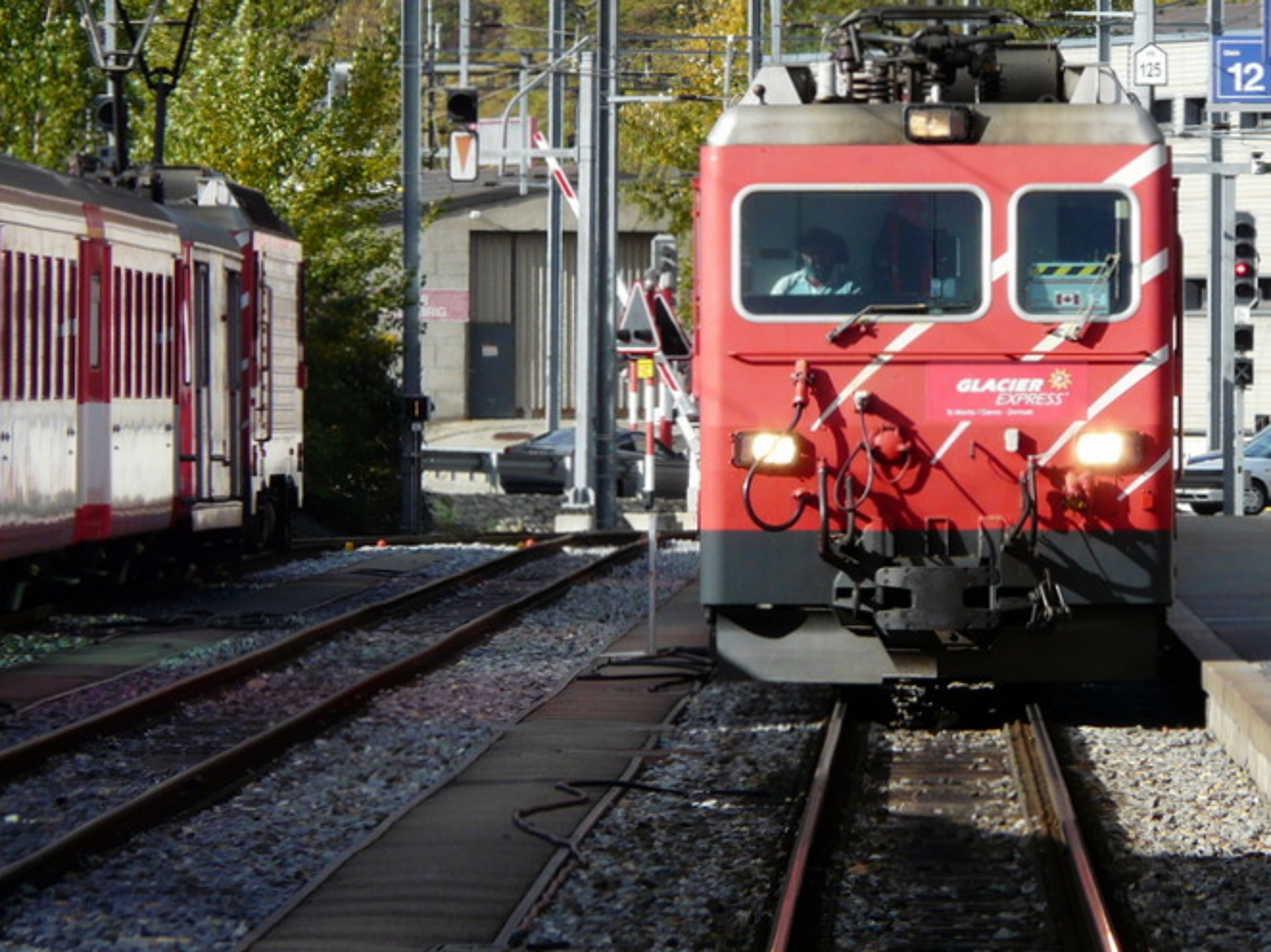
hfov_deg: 4.0
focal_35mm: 491
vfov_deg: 3.0
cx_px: 920
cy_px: 236
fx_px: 18022
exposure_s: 1/400
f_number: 5.6
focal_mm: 53.4
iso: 100
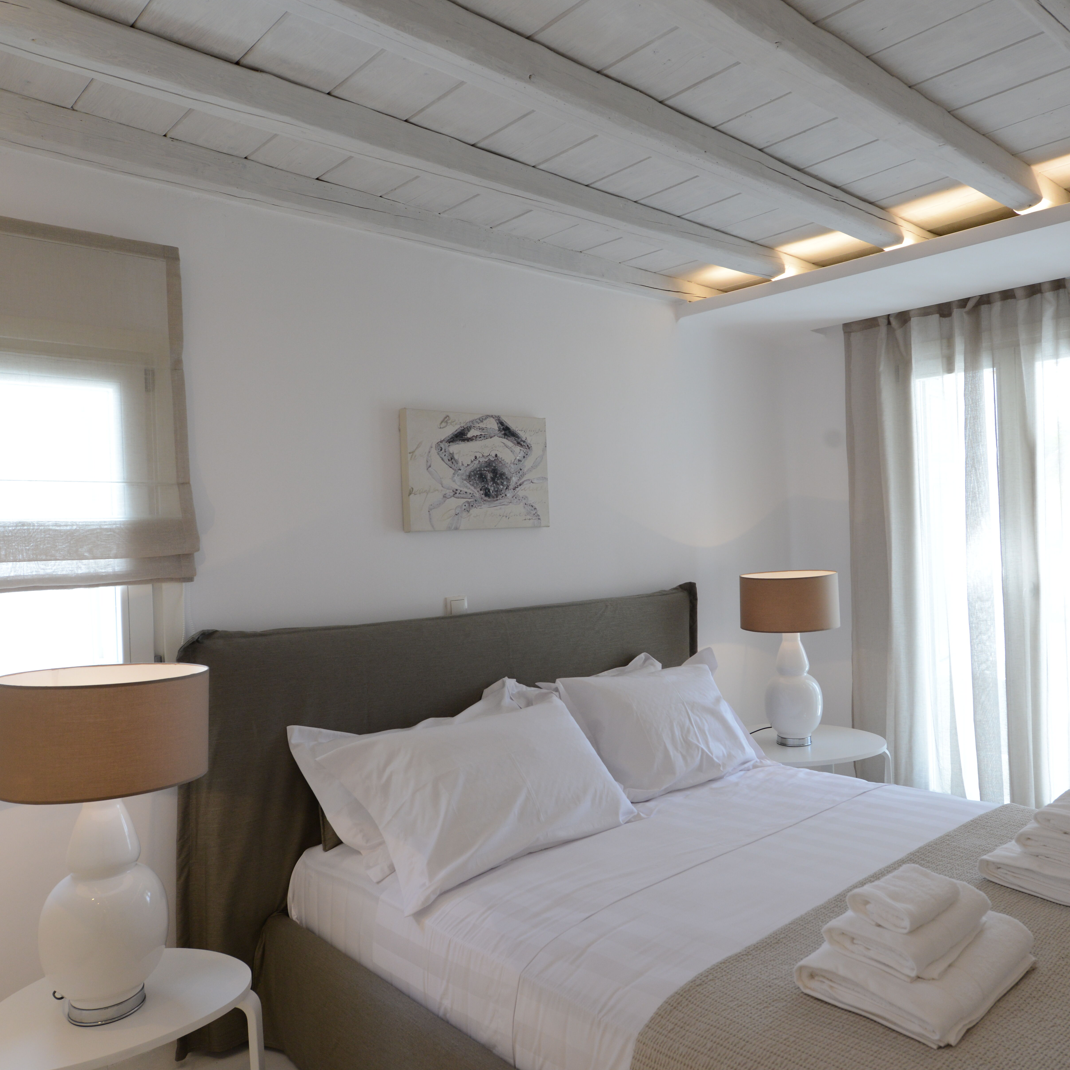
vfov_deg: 60.9
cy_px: 531
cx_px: 608
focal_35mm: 26
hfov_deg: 60.7
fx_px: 909
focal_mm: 20
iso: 800
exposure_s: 1/160
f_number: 6.3
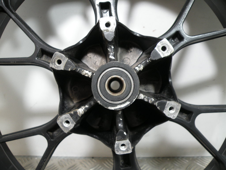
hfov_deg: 65.3
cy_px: 85
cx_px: 113
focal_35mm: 27
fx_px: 176
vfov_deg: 51.4
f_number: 2.8
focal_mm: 4.7
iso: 101
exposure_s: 1/59.7
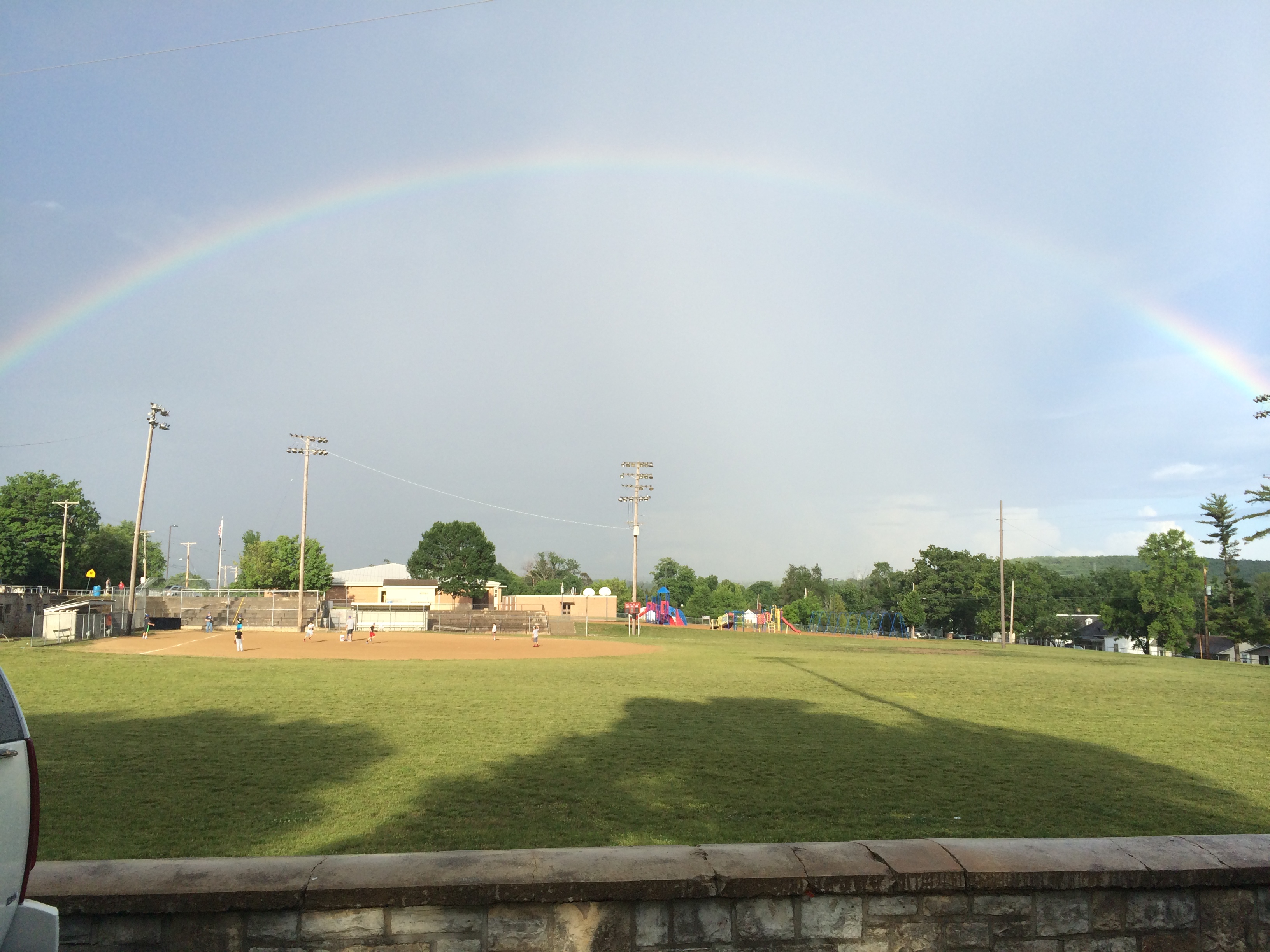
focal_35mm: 30
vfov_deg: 46.8
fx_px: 1101
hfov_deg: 60.0
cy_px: 476
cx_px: 635
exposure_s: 1/1414
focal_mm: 4.12
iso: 32
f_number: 2.2
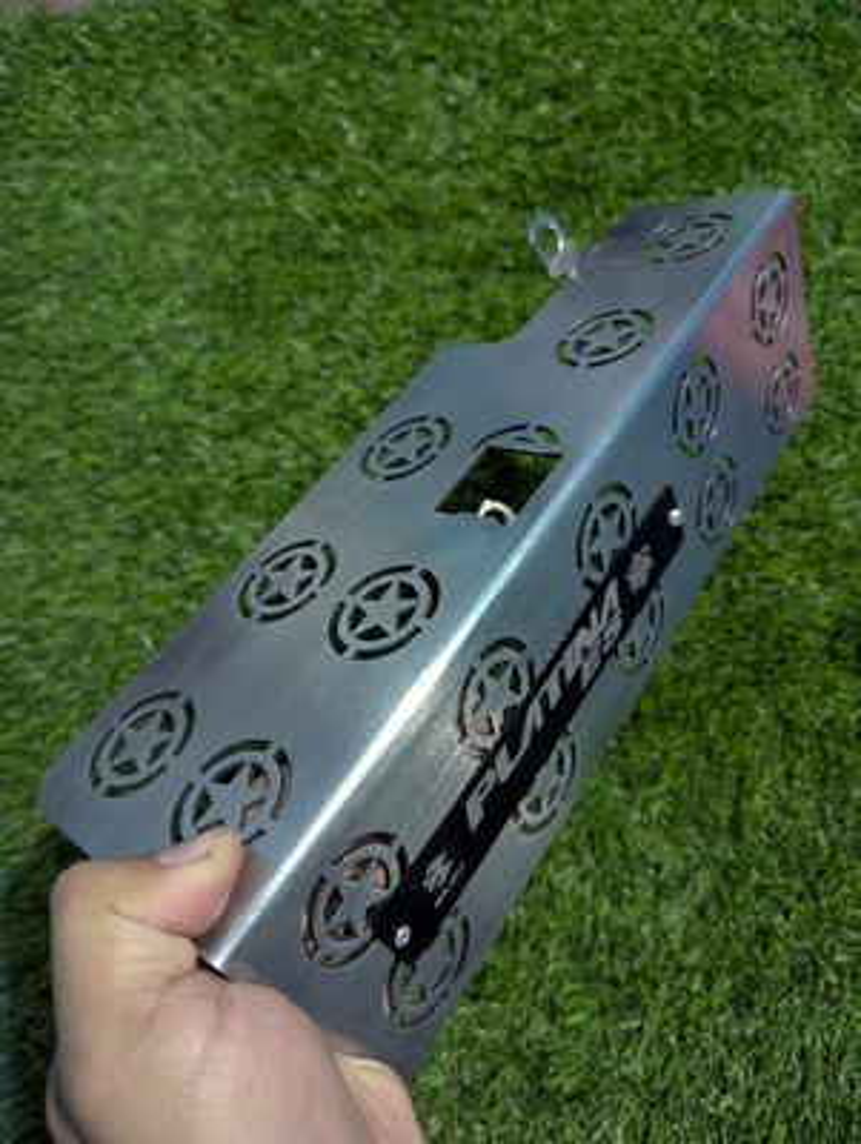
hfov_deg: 56.9
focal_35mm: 24
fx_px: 794
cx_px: 430
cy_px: 572
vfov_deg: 71.5
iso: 1362
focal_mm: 6.81
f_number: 1.85
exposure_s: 1/142
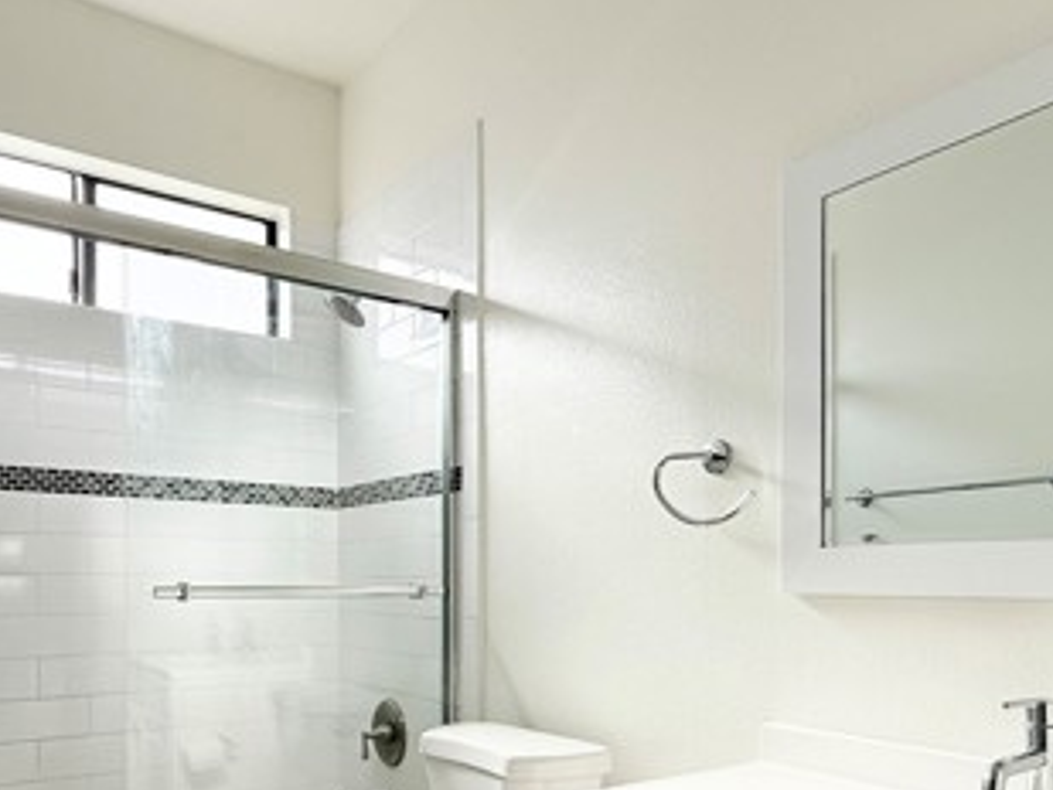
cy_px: 592
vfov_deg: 46.5
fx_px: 883
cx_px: 518
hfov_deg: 61.6
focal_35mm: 29
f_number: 2.2
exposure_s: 1/451
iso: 64
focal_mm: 2.22
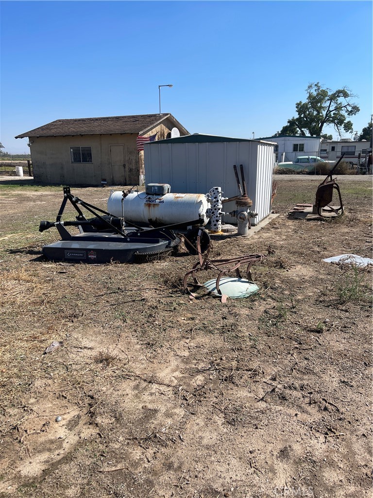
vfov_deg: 69.4
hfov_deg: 54.9
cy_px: 249
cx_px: 186
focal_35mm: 25
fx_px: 359
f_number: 1.6
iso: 32
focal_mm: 5.1
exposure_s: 1/3663
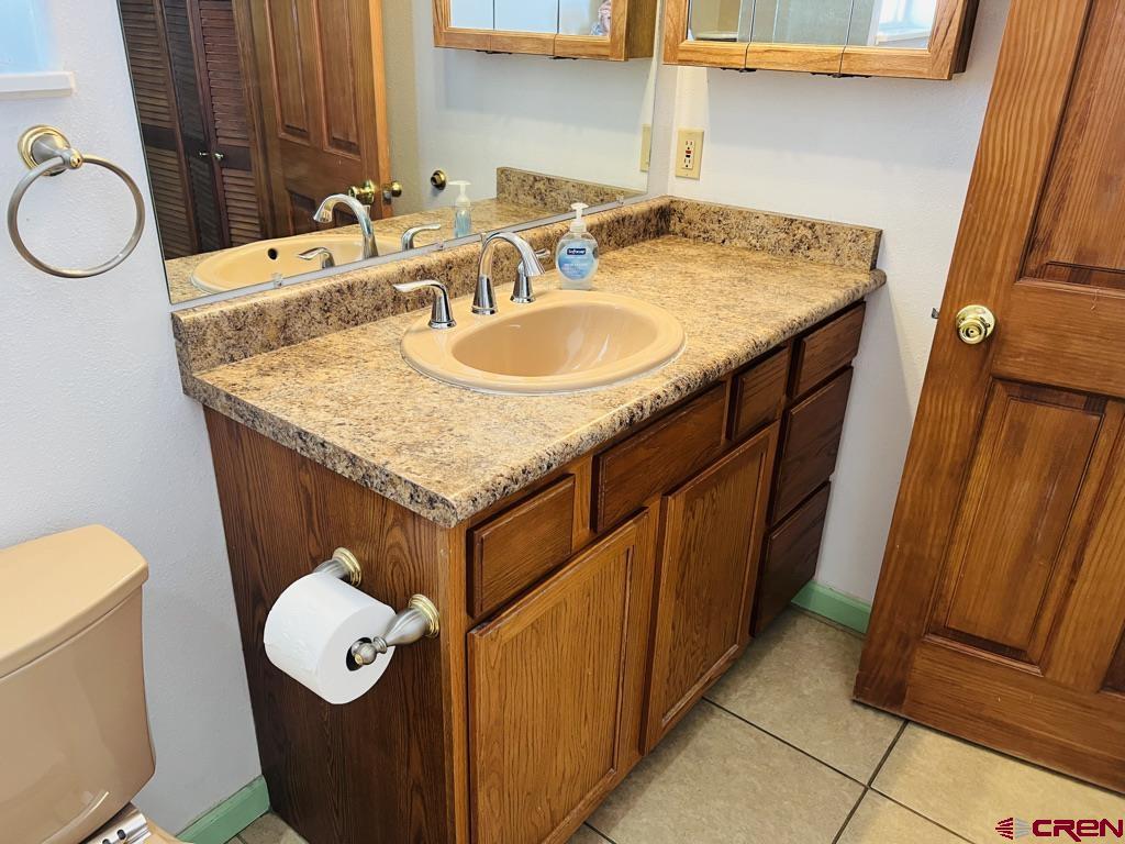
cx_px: 562
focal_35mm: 26
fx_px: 845
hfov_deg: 67.3
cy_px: 422
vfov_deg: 53.1
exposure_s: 1/60
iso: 125
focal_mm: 5.7
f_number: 1.5
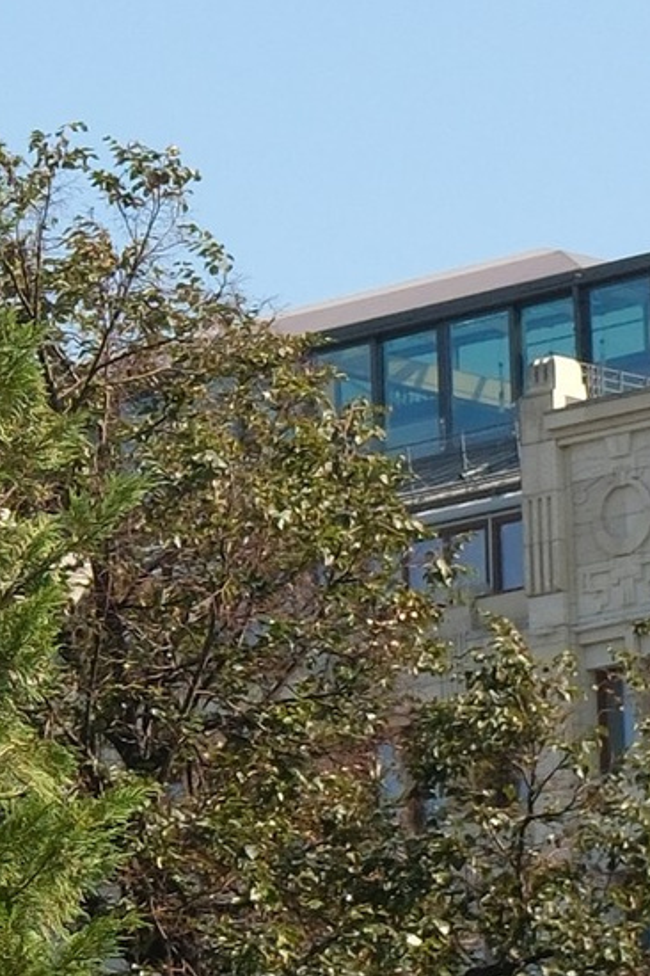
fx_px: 7772
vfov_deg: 7.2
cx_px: -600
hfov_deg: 4.7
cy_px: 265
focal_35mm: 287
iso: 640
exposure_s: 1/1800
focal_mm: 27
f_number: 5.6
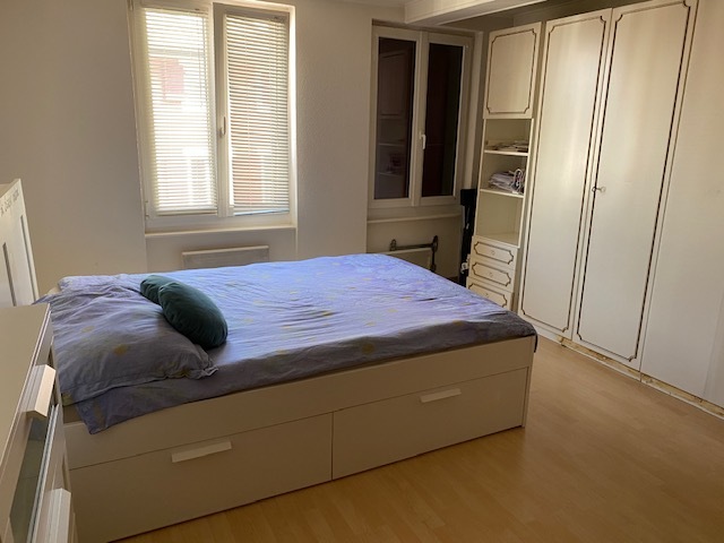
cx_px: 362
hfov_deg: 67.3
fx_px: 544
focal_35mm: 26
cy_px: 272
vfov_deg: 53.1
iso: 160
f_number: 1.8
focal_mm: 4.25
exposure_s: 1/60
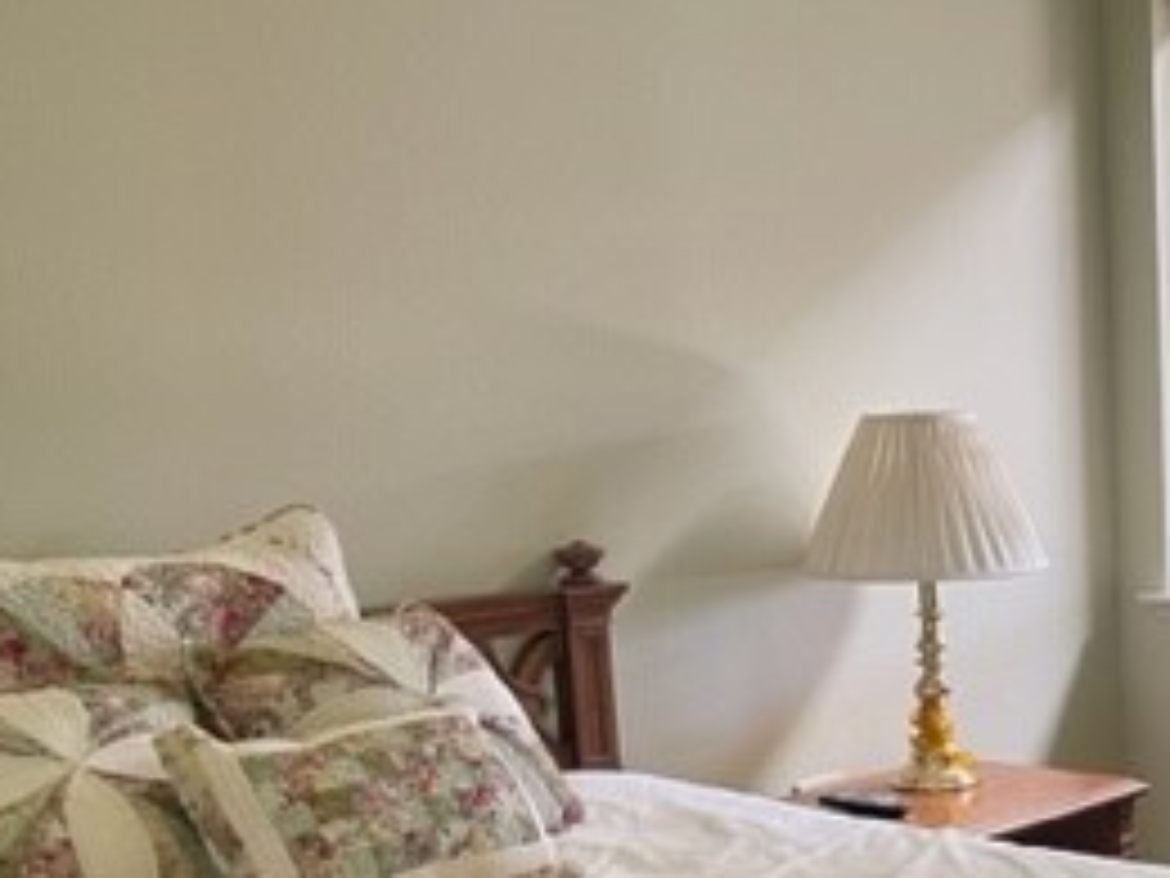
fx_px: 2163
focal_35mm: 64
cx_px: 1372
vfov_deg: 22.5
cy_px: 752
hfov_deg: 27.0
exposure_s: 1/60
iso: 125
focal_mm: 4.2
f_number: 1.6
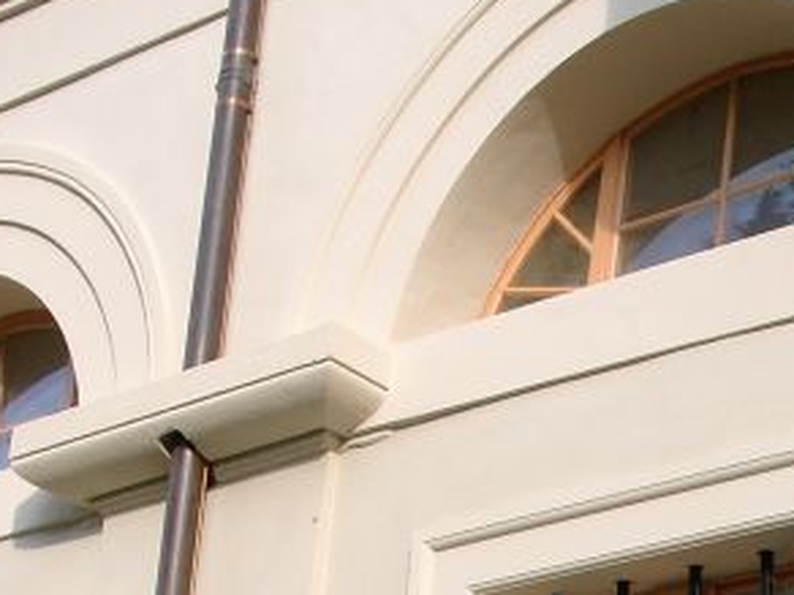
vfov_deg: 12.5
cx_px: 704
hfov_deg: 16.9
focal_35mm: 115
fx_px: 2638
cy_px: 736
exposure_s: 1/219
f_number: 4
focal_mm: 8.82
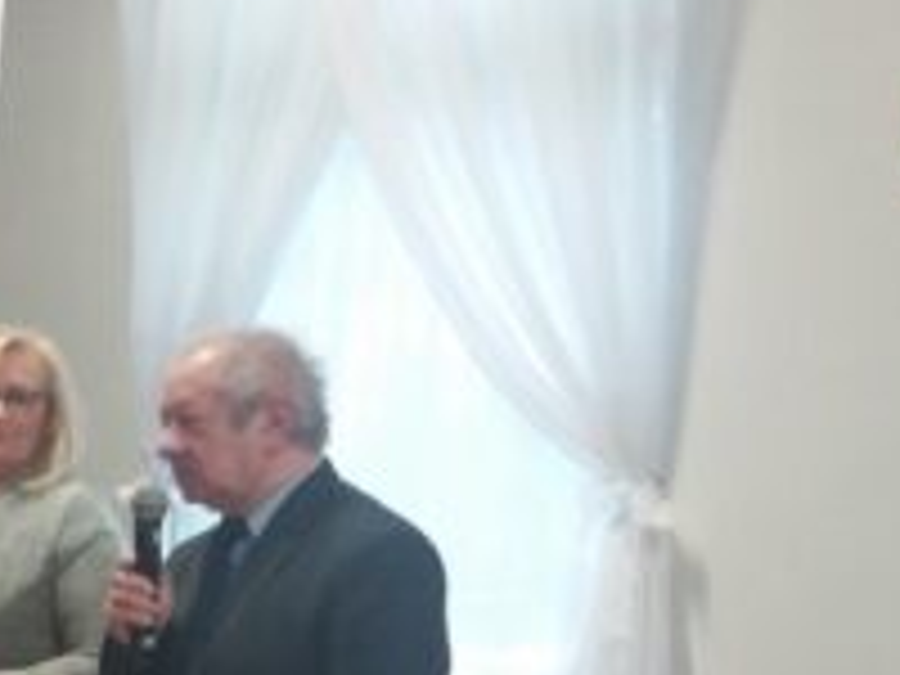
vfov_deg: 17.2
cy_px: 648
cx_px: -351
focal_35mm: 84
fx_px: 2184
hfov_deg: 20.7
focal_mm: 3.7
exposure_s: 1/17
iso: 200
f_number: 1.9
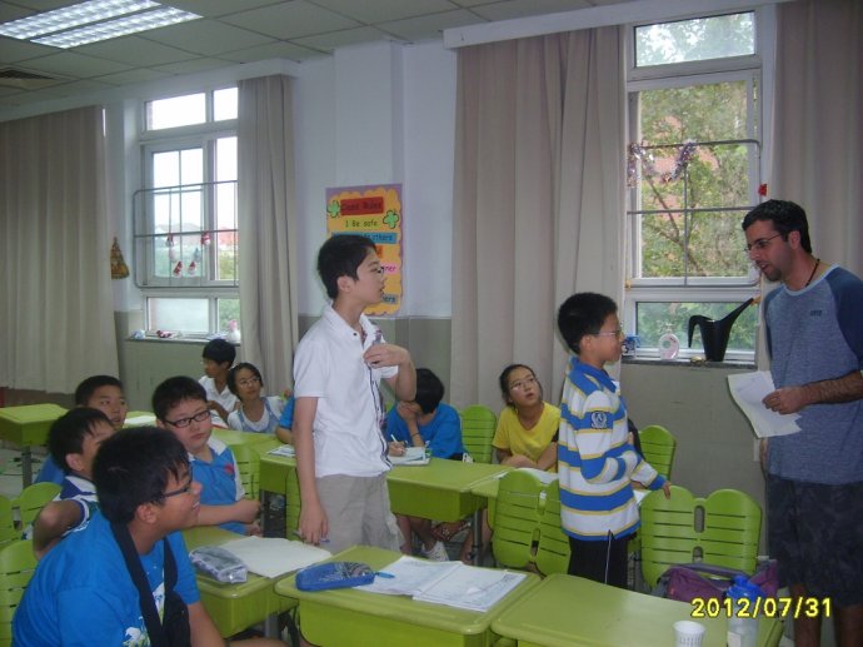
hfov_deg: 52.6
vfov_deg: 40.7
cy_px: 324
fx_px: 872
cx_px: 432
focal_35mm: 35
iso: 100
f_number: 2.8
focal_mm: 5.8
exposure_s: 1/45
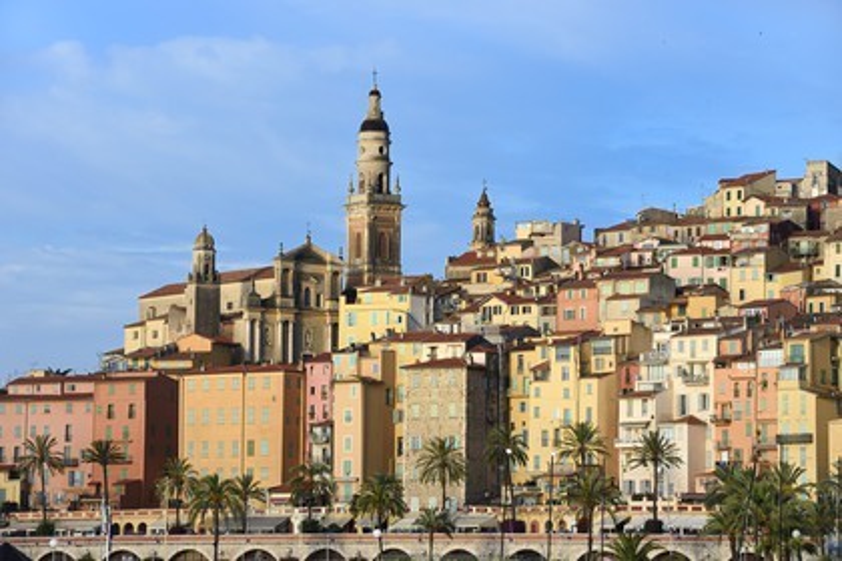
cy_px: 280
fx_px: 3625
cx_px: 421
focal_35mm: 155
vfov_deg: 8.9
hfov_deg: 13.2
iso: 200
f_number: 10
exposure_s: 1/250
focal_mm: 155
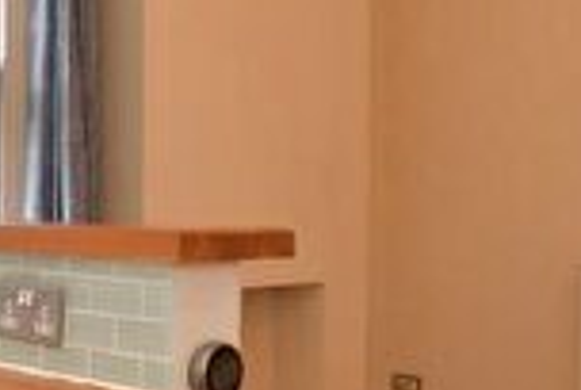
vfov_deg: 19.8
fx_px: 1116
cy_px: 201
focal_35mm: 69
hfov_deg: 26.5
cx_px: -80
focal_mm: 10
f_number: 8
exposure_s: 1/3
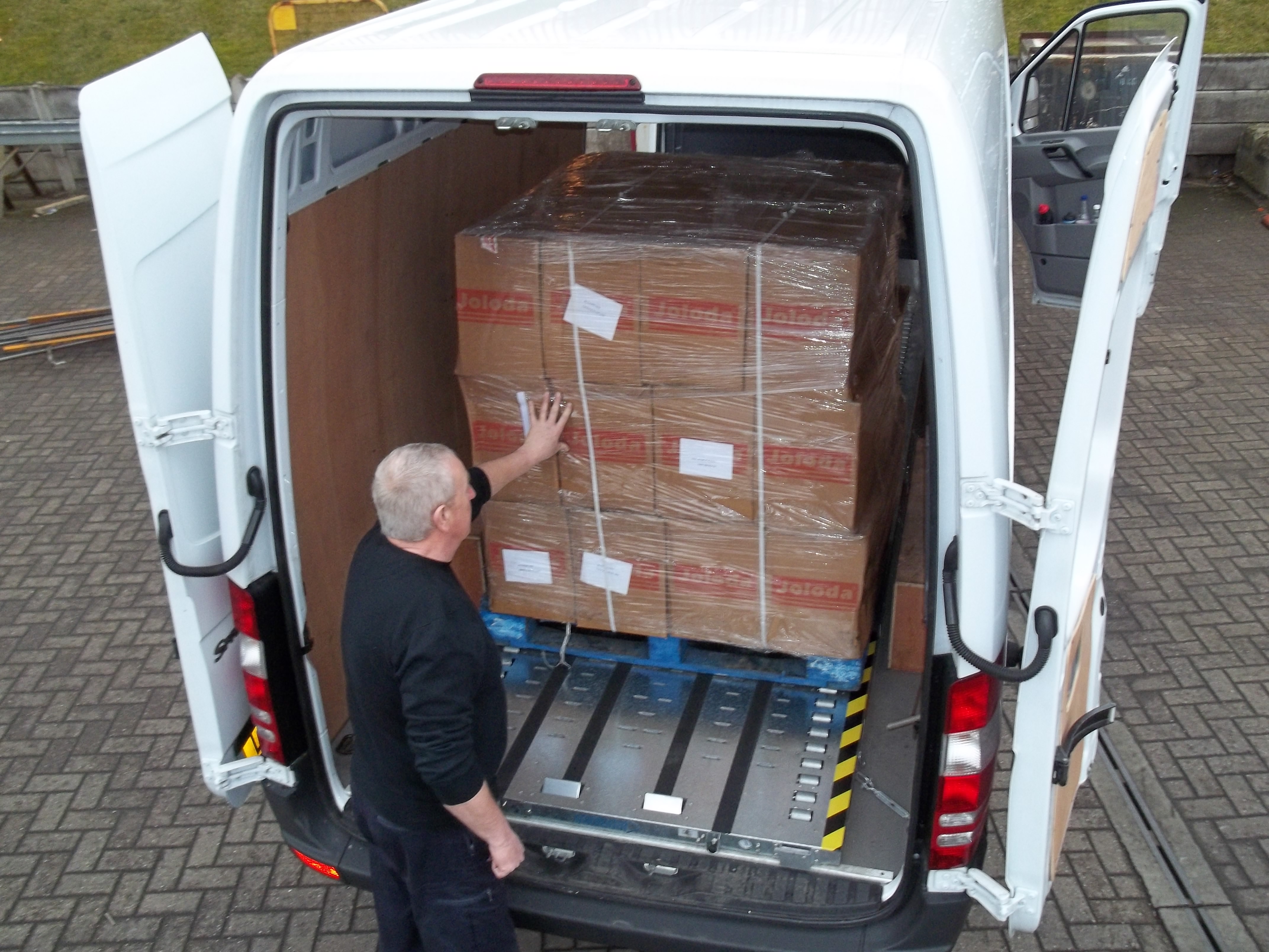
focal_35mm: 33
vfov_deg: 42.9
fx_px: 1210
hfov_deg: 55.4
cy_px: 476
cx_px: 634
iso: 160
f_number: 3.3
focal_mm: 5.9
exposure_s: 1/60
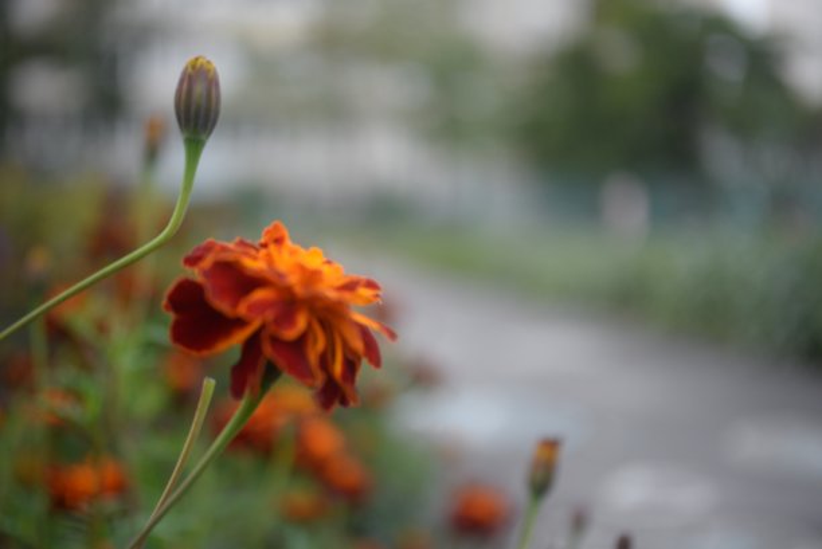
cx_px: 411
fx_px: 1142
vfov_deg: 27.0
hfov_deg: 39.6
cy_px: 274
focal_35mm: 50
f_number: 2.8
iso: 640
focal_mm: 50
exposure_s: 1/60
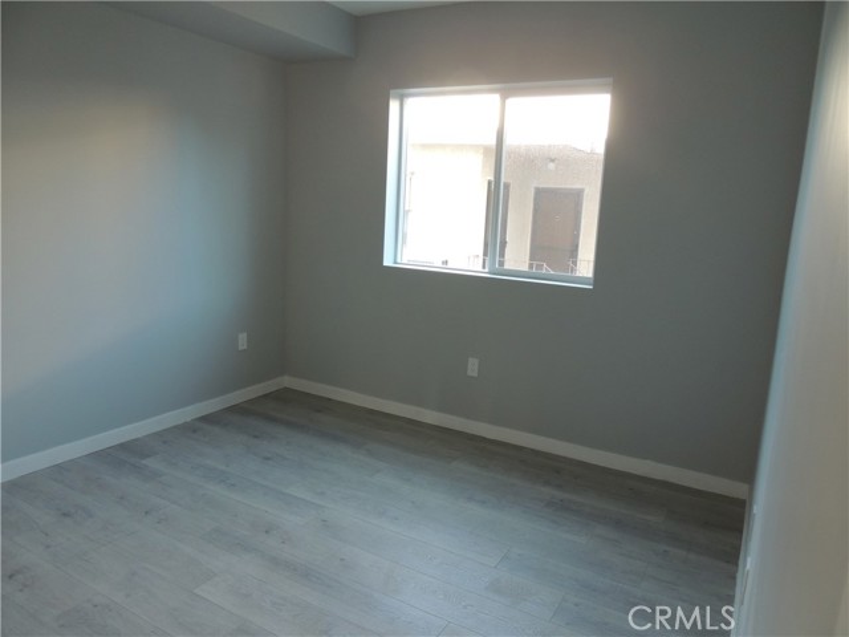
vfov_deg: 56.8
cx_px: 424
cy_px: 318
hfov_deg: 71.6
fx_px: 589
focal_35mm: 24
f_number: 3
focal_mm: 4.3
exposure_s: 1/30
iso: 200
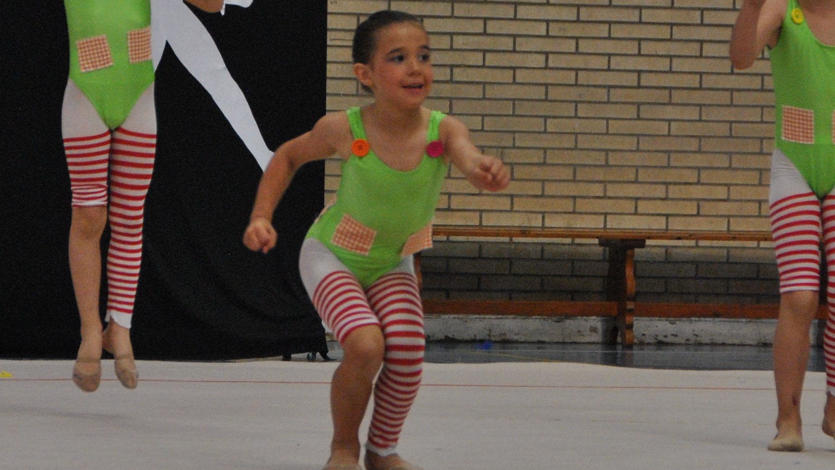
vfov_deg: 4.2
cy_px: 182
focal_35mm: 288
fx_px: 6376
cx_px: 443
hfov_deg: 7.5
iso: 800
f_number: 5.3
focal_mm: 86
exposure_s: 1/320
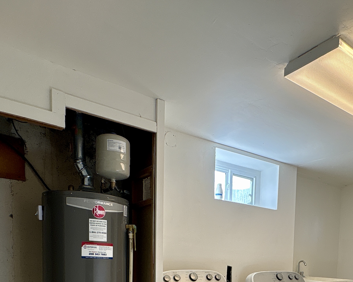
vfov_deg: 40.7
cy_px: 287
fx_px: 324
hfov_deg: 56.6
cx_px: 219
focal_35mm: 31
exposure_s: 1/120
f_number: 2.2
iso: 80
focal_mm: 2.22
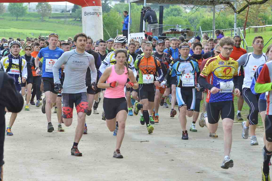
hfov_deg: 13.0
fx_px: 1190
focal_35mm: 158
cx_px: 128
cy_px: 82
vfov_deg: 8.7
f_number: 7.1
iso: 800
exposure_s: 1/500
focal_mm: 95
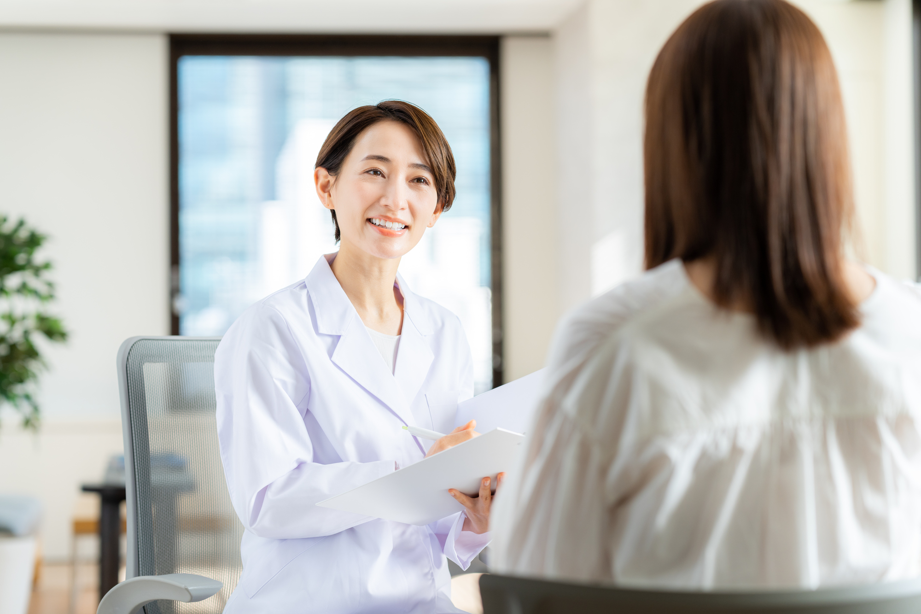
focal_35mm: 85
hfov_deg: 23.9
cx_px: 460
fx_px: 2174
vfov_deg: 16.1
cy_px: 307
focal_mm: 85
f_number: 2.8
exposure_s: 1/200
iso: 200
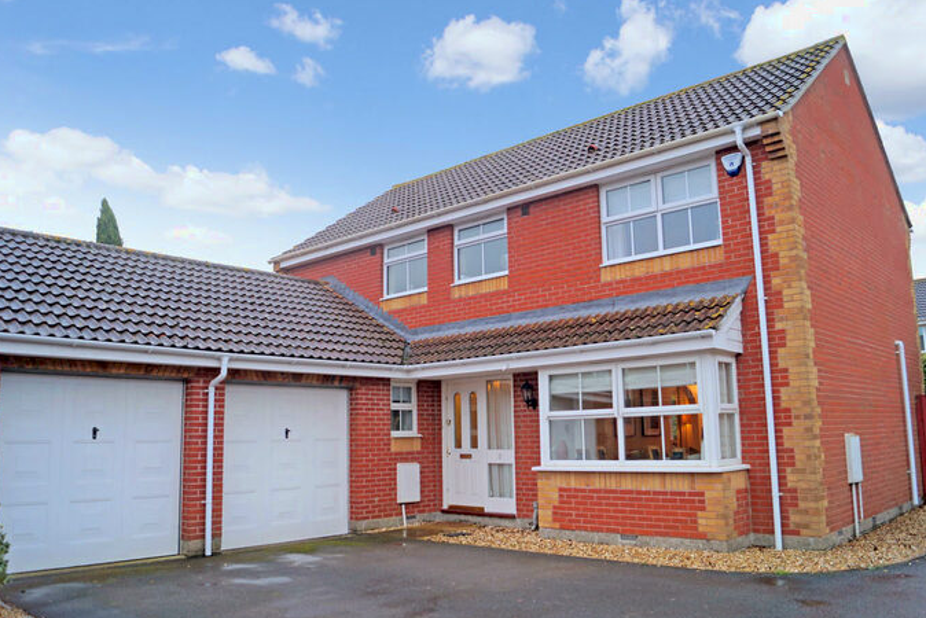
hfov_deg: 65.4
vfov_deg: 46.4
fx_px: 720
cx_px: 474
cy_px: 304
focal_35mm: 28
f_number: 4
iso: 100
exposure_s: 1/60
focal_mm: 18
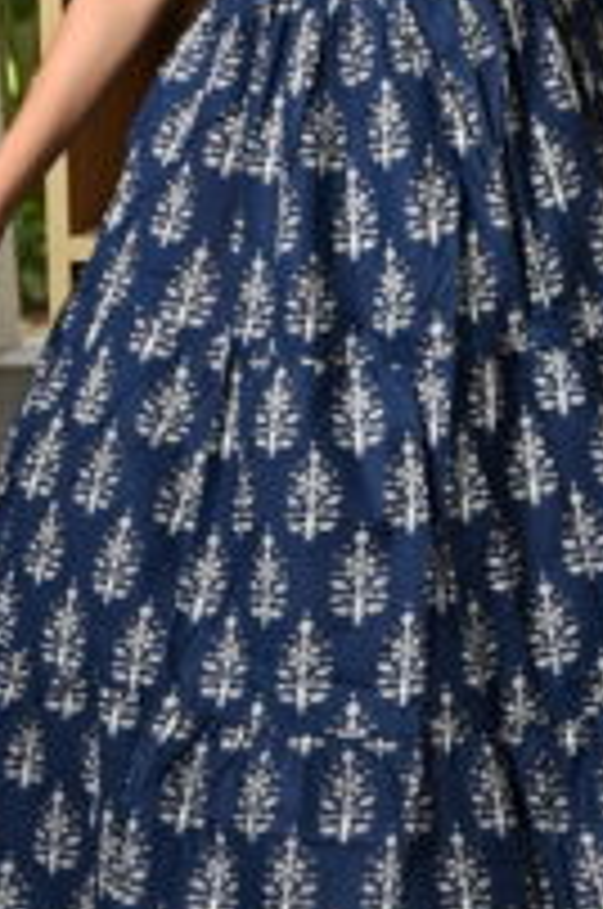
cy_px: 158
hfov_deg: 10.9
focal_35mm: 124
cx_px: 675
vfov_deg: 16.4
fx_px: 3126
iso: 400
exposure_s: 1/160
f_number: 5.6
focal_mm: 37
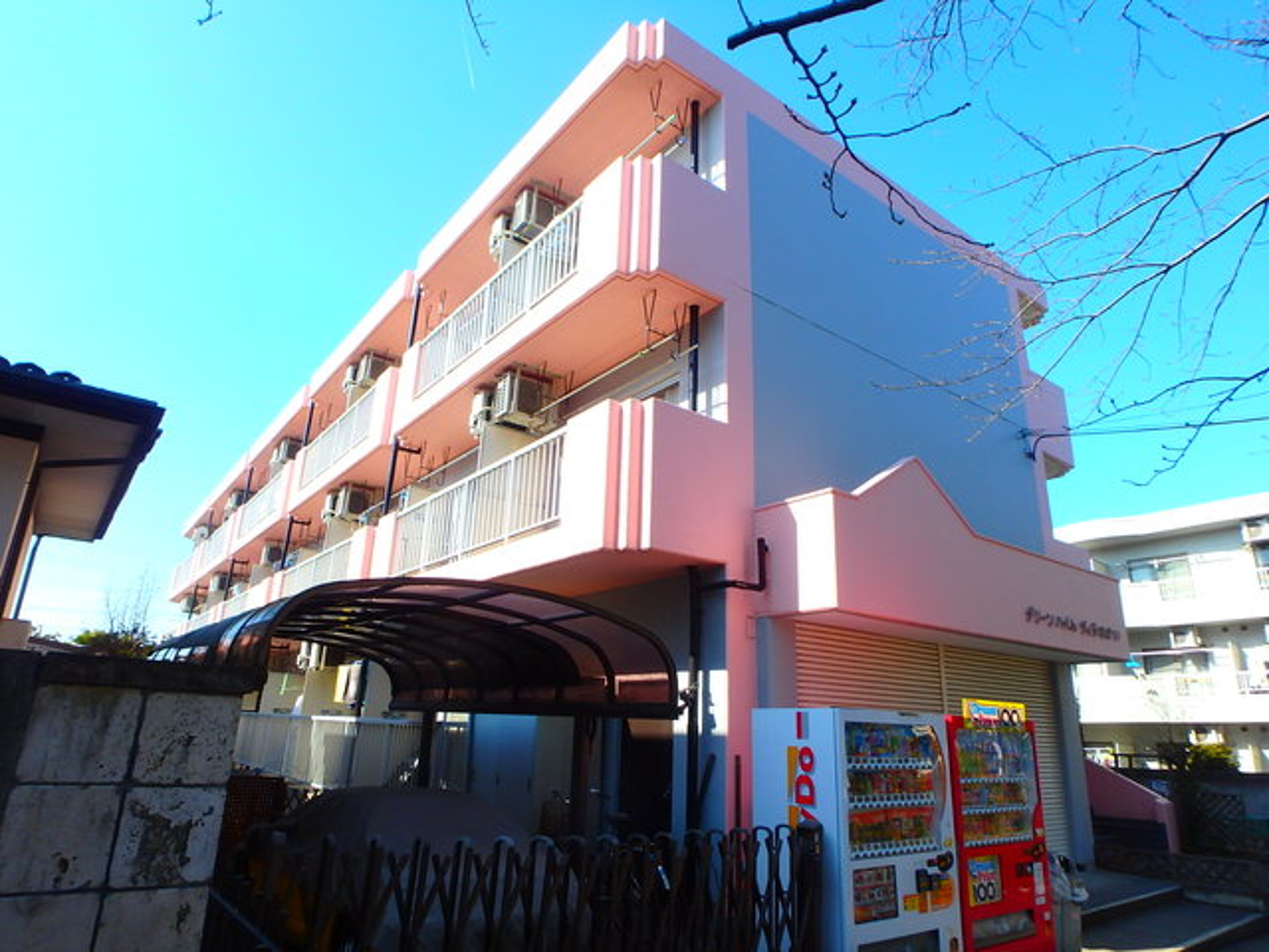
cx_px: 634
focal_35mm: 21
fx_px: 770
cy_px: 476
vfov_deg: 63.4
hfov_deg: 79.0
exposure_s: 1/640
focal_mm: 3.7
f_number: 3.5
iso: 125
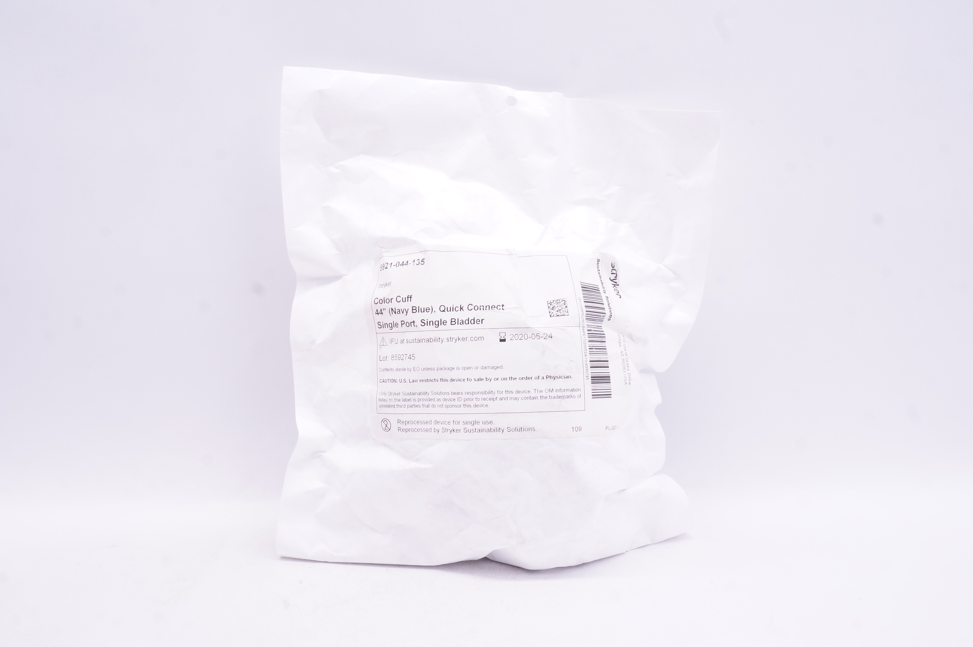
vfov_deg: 36.8
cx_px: 486
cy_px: 324
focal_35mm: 36
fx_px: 972
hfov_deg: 53.2
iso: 800
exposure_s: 1/25
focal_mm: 24
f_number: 13
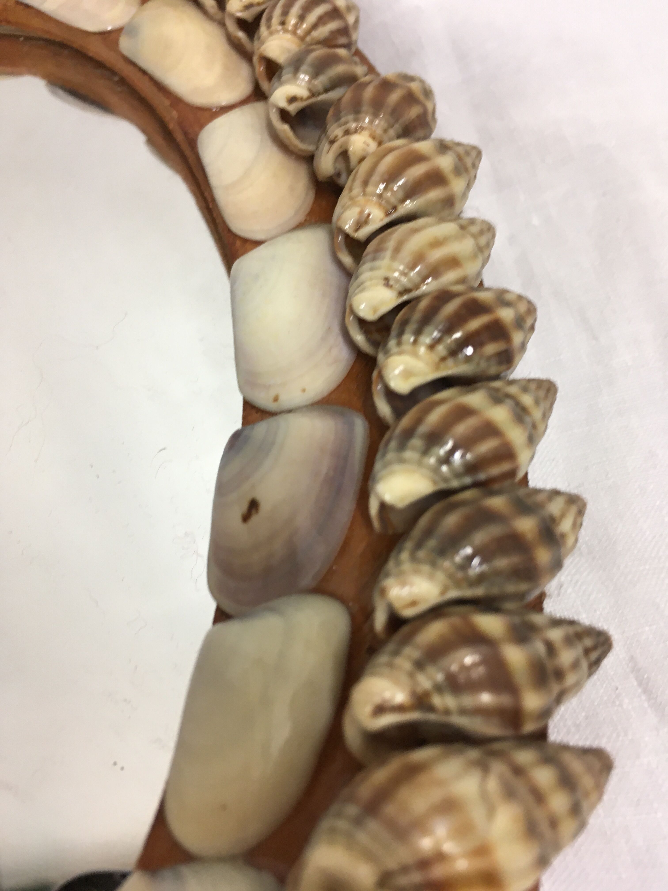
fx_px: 746
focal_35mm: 29
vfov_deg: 61.7
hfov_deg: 48.2
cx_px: 334
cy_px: 446
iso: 64
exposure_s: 1/33
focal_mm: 4.15
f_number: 2.2
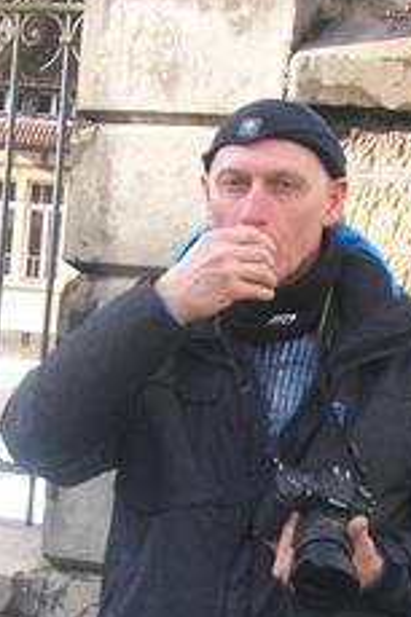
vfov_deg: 18.6
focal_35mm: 107
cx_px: 277
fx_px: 1835
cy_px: 630
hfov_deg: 12.8
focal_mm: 6.2
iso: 50
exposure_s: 1/195
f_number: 2.9
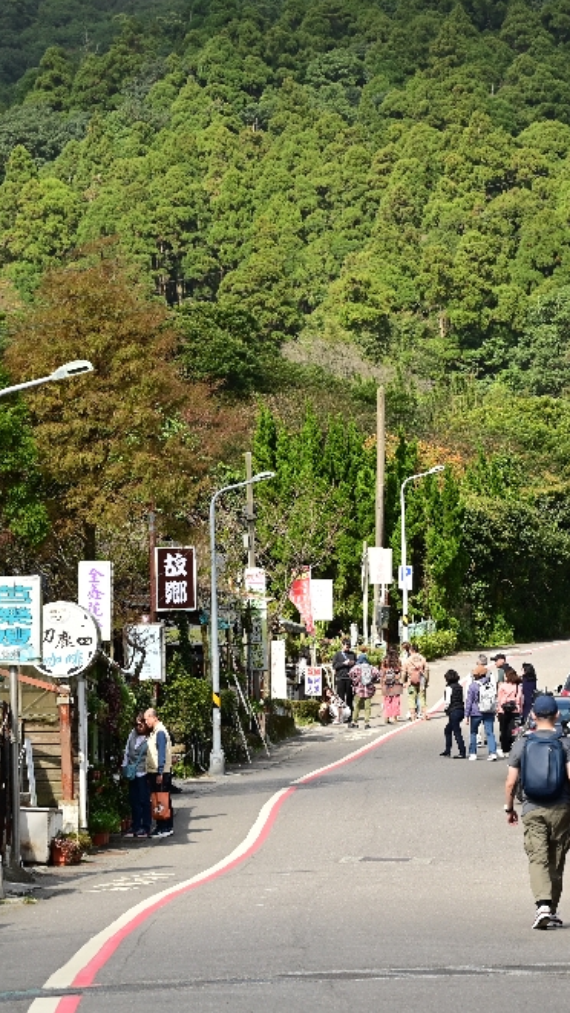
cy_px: 508
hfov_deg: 6.4
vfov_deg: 11.3
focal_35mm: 190
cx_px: 294
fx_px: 5103
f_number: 8
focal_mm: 120
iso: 640
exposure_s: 1/1000
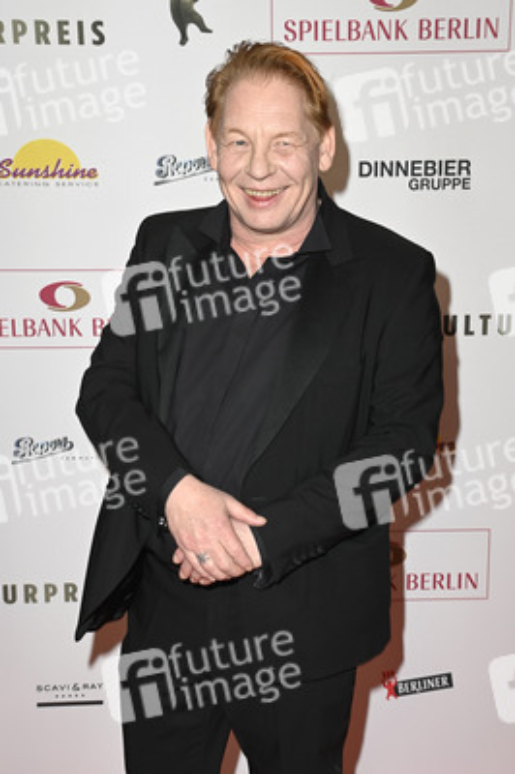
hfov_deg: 28.0
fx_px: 1032
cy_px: 387
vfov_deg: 41.1
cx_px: 258
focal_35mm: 48
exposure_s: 1/250
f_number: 5.6
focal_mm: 48
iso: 500
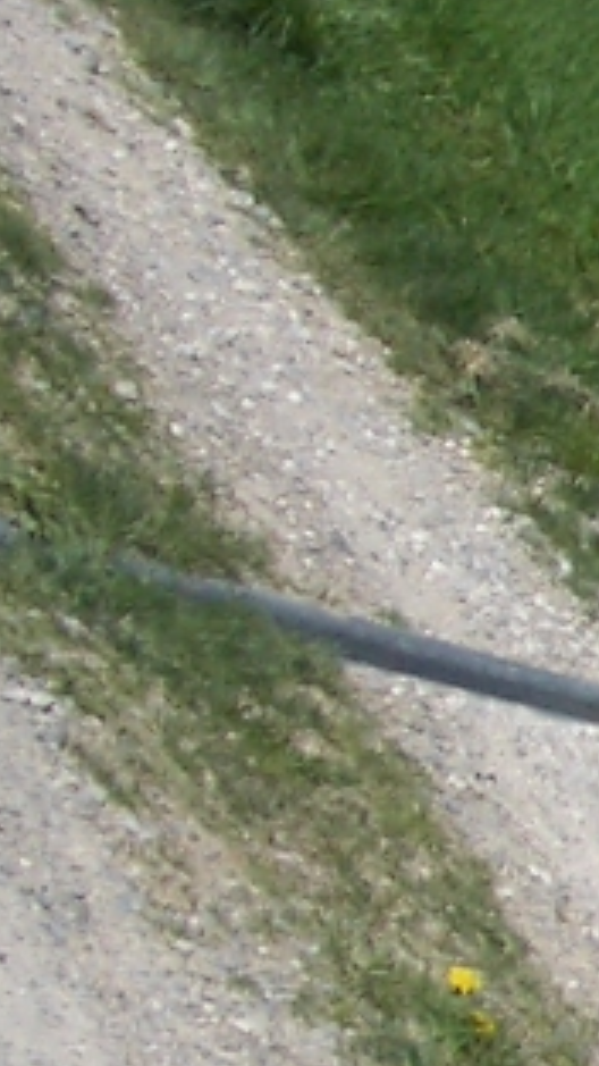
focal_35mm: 195
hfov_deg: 5.5
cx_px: 2233
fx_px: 5508
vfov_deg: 11.0
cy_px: 487
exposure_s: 1/1000
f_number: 4.3
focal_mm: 5.8
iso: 50
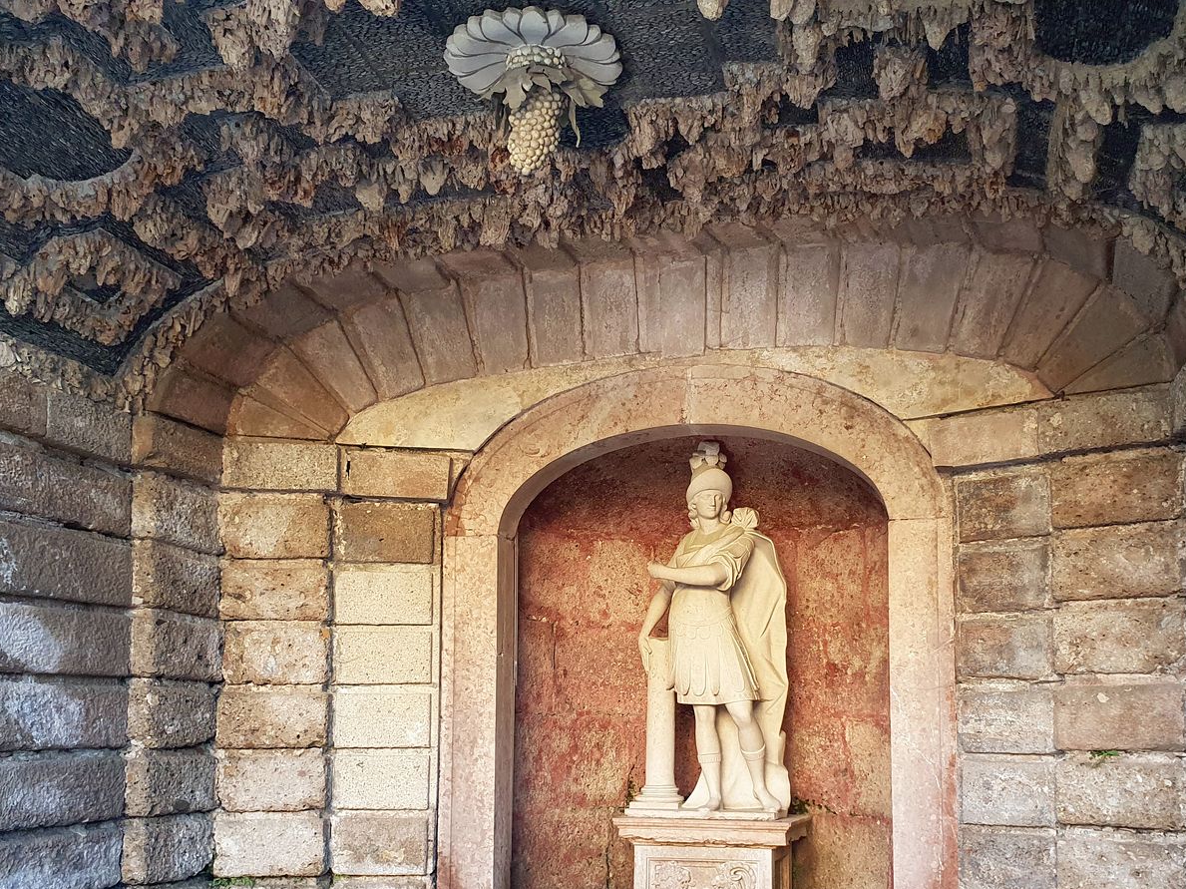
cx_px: 686
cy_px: 598
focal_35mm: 35
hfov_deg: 52.4
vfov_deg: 40.1
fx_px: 1199
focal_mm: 4.32
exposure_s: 1/100
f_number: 2.4
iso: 200
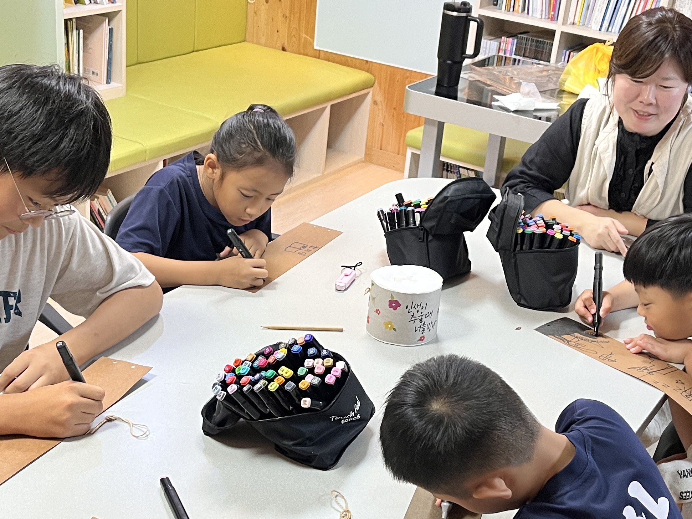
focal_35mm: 54
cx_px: 359
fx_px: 1080
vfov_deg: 26.9
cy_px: 349
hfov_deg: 35.5
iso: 160
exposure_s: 1/60
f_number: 1.6
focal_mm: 5.1
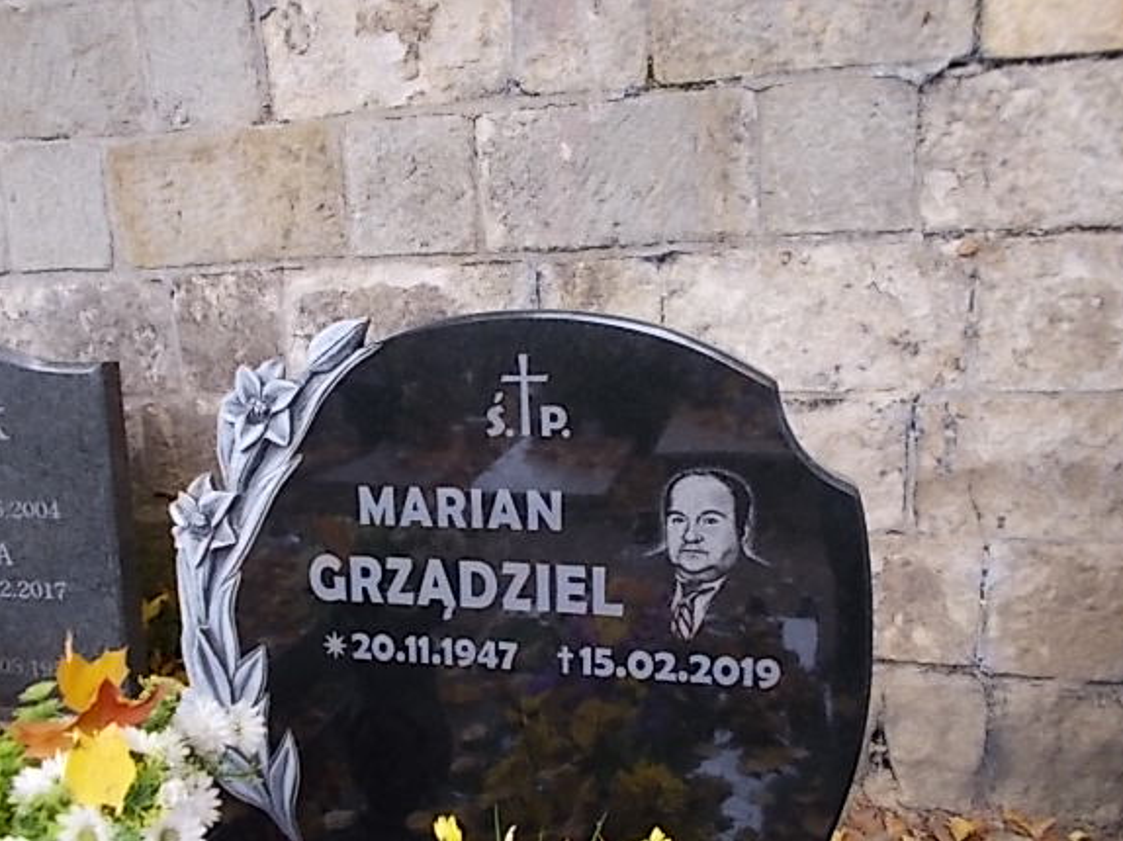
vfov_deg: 48.1
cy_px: 465
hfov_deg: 61.6
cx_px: 526
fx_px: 940
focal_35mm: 29
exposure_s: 1/40
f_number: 3.2
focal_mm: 4.6
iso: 80
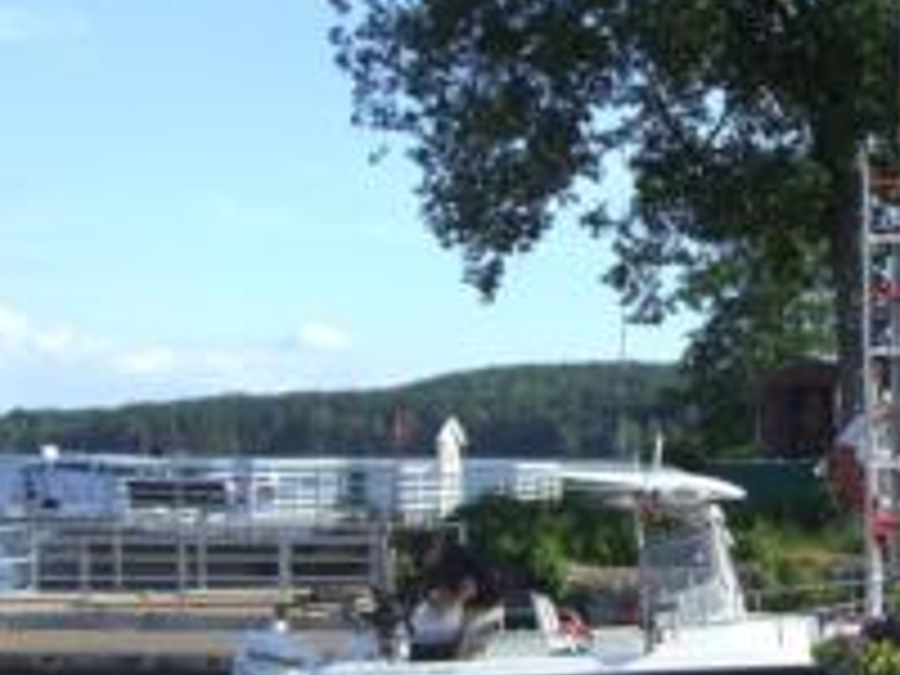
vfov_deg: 19.4
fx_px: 1976
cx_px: 891
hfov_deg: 24.5
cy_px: 396
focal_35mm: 76
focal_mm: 6.2
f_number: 4.3
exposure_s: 1/320
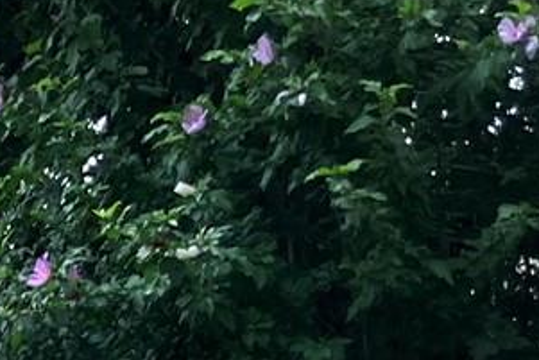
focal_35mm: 198
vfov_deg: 6.6
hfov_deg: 9.3
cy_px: 908
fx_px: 2966
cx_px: -741
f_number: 1.8
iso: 32
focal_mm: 3.99
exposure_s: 1/623
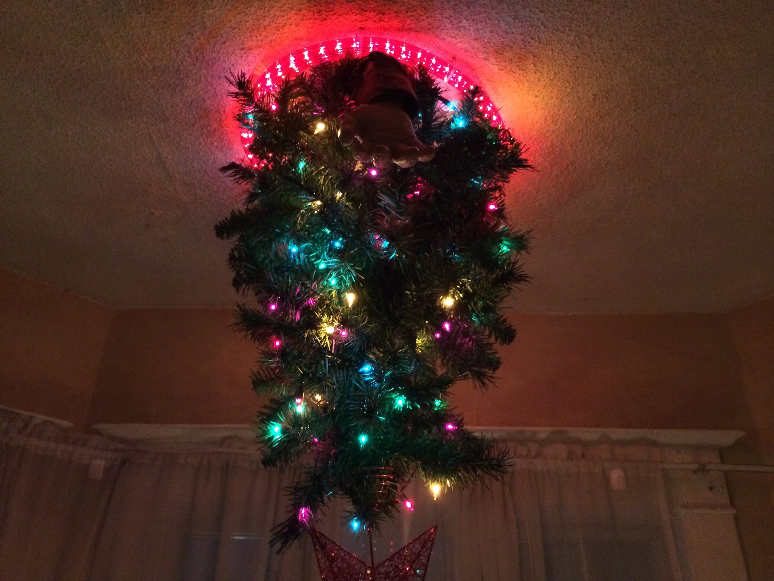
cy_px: 290
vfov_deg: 46.8
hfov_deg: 60.0
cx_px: 387
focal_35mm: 30
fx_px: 671
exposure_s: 1/15
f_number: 2.2
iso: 500
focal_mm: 4.12
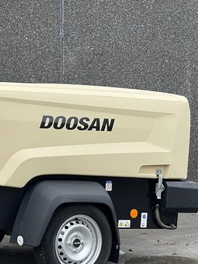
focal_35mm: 128
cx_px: -40
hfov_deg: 11.4
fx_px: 976
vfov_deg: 15.3
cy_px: 190
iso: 20
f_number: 2.2
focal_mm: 7.5
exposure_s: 1/109
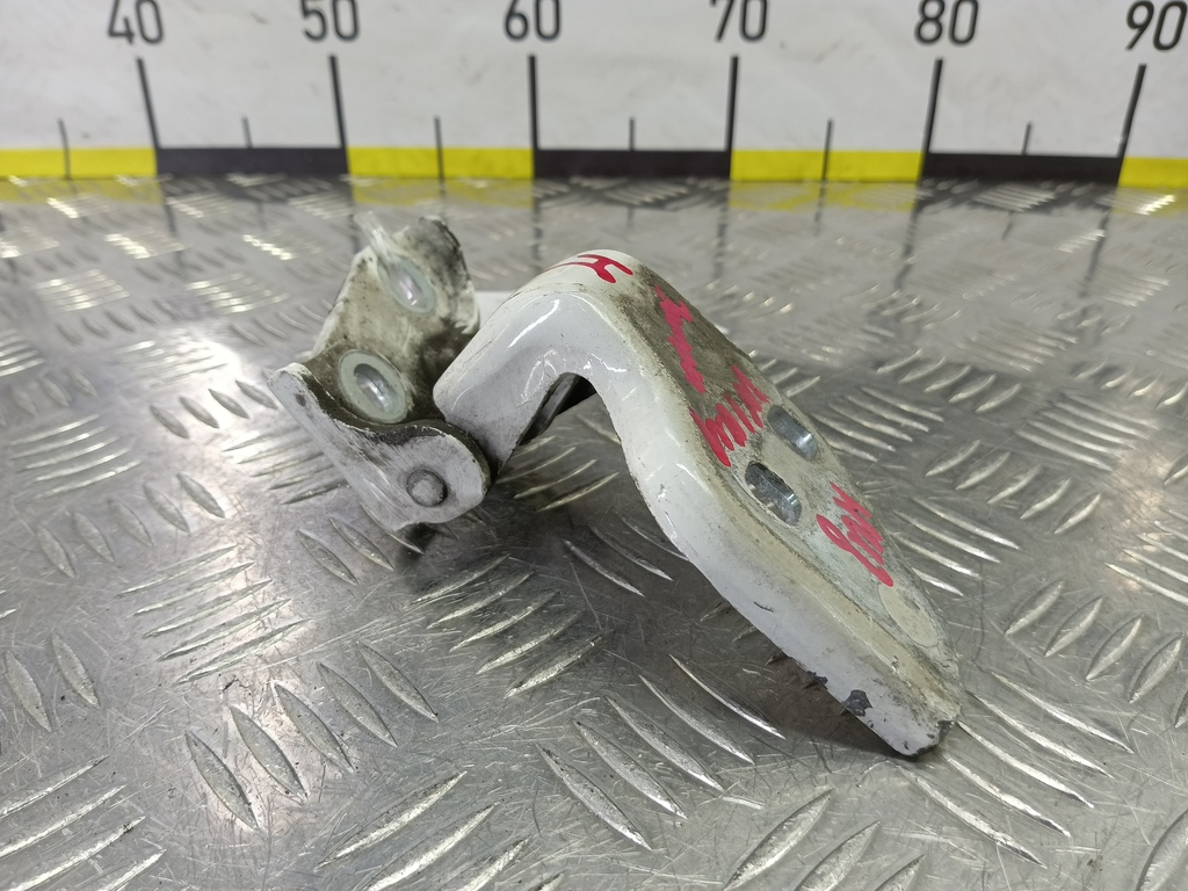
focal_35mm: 23
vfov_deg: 58.9
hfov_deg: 73.9
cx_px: 594
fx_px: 789
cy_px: 446
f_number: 1.6
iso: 118
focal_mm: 4.11
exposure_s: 1/50
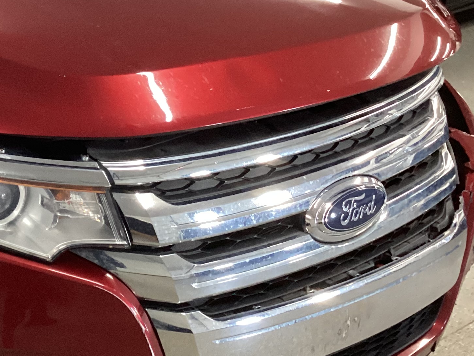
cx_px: -1
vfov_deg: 20.9
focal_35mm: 70
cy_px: 117
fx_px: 959
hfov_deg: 26.3
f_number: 2.4
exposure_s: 1/50
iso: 320
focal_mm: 3.3
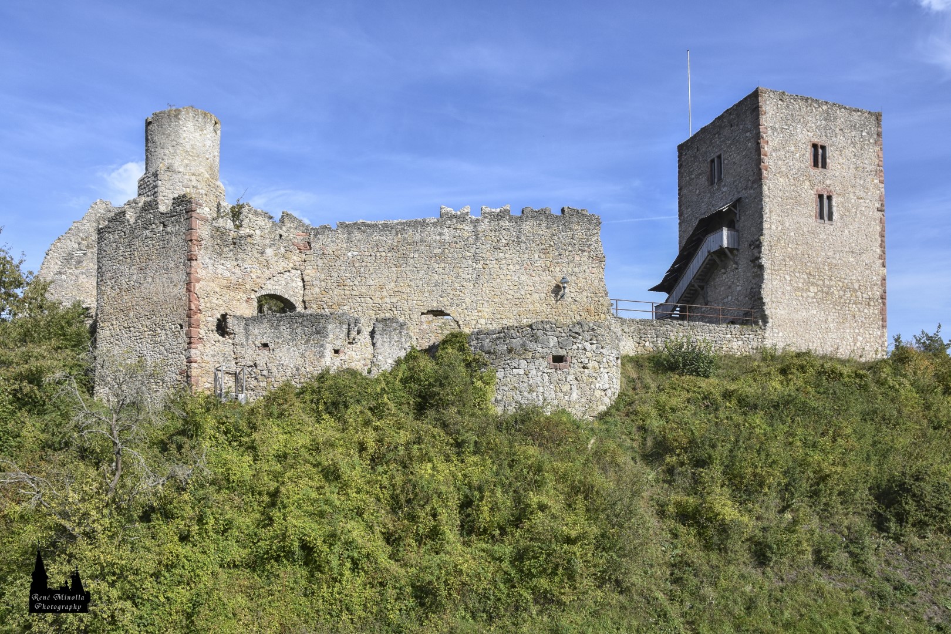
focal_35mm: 26
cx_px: 476
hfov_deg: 70.4
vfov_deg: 50.4
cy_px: 317
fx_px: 674
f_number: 9
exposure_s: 1/320
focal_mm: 17
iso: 200
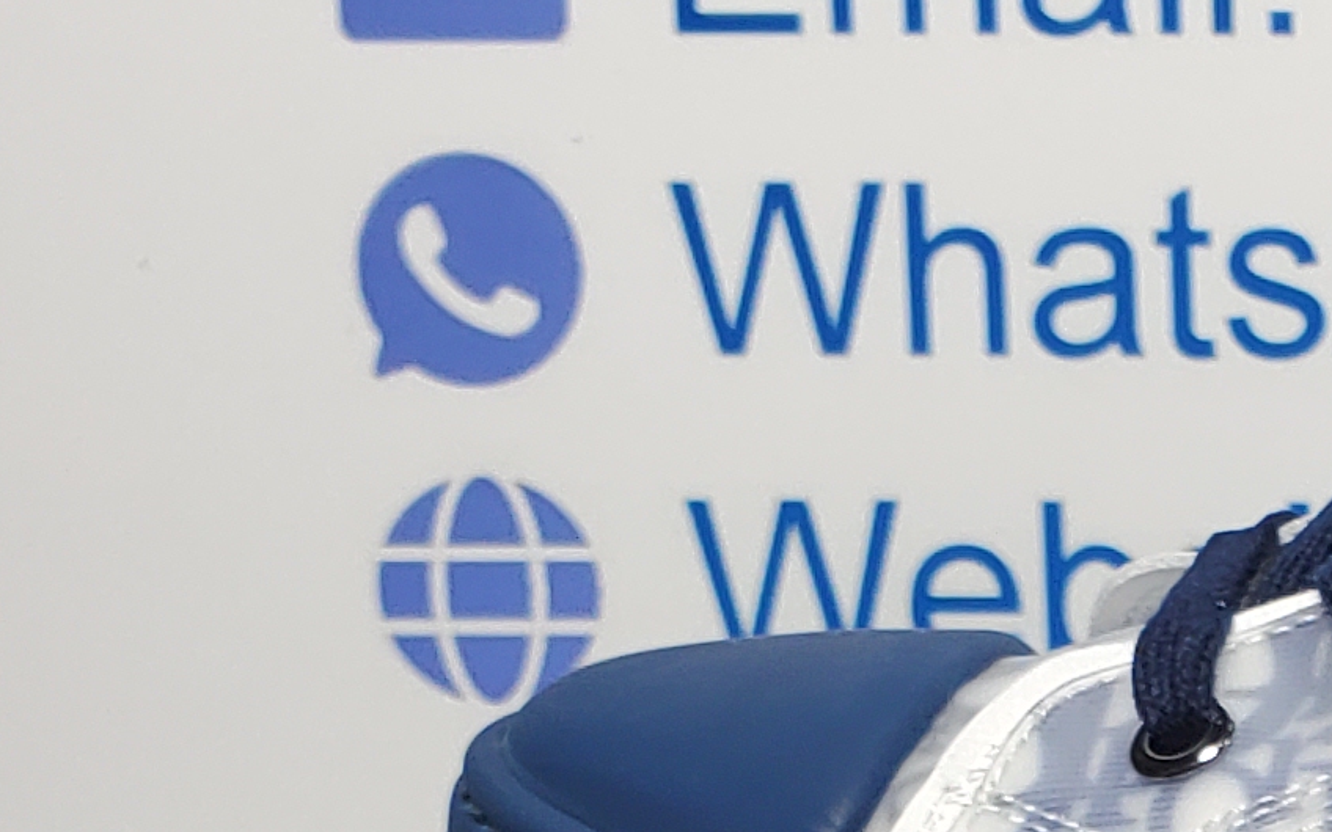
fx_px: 4755
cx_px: 2125
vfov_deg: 9.2
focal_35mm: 131
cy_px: 1783
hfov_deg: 14.6
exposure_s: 1/170
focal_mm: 4.3
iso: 50
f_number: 2.4
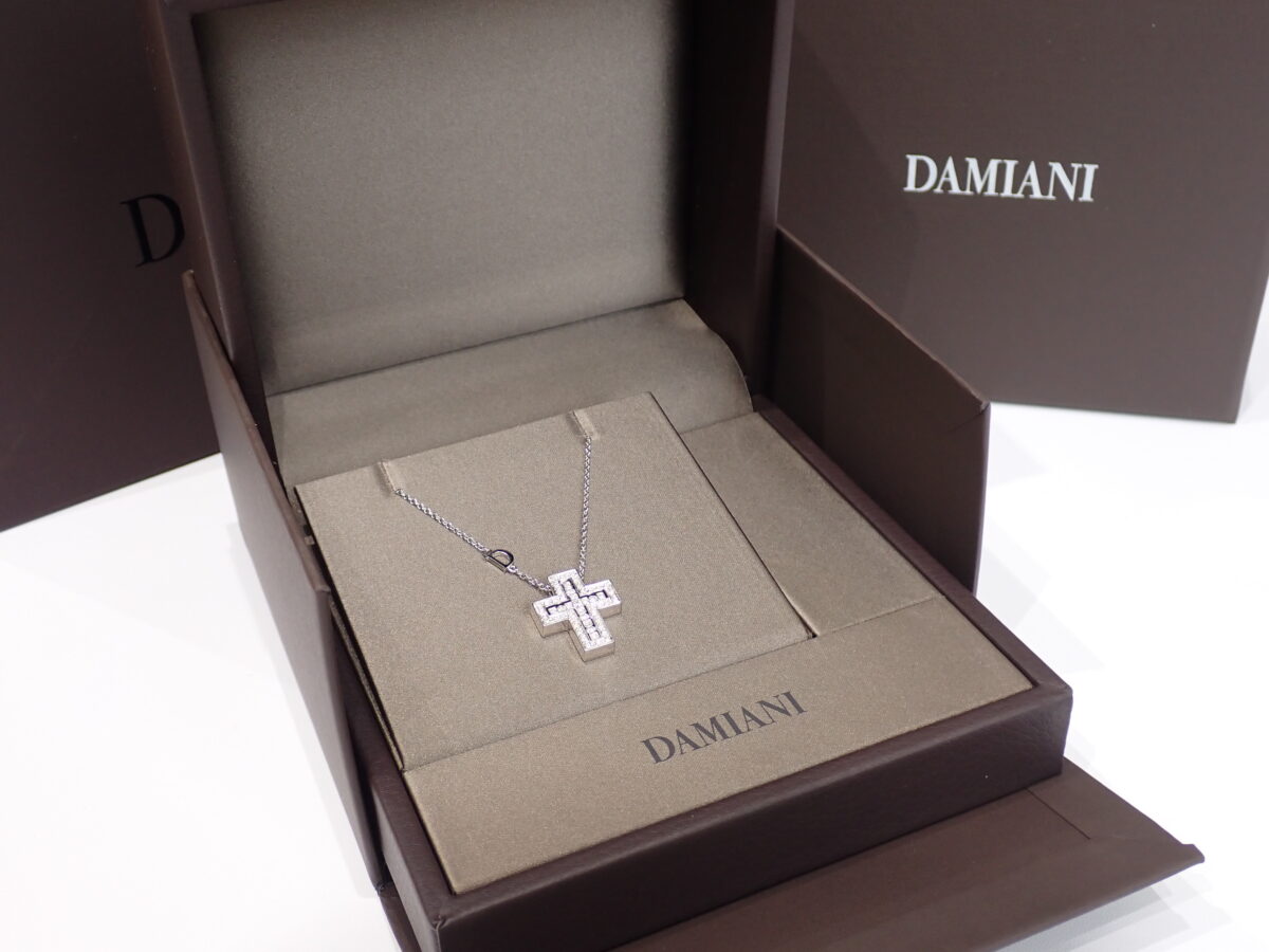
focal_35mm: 41
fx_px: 1503
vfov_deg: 35.1
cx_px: 634
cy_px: 476
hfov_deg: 45.8
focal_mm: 7.31
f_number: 2.8
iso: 200
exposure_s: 1/50
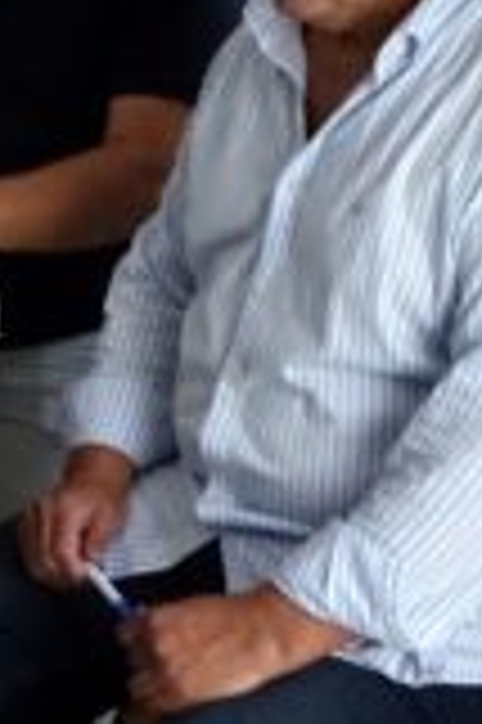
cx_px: -342
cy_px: -445
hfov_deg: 10.0
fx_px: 2616
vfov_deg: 14.4
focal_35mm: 130
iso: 2000
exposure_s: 1/500
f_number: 4
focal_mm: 10.7
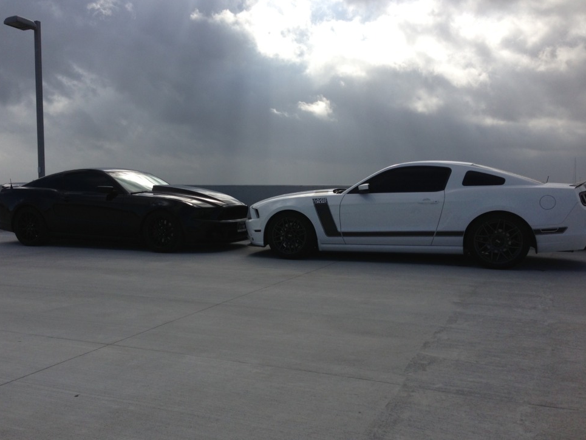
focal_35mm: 35
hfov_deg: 52.6
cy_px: 226
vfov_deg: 40.7
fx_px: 593
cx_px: 279
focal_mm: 4.1
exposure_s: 1/3390
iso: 50
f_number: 2.4
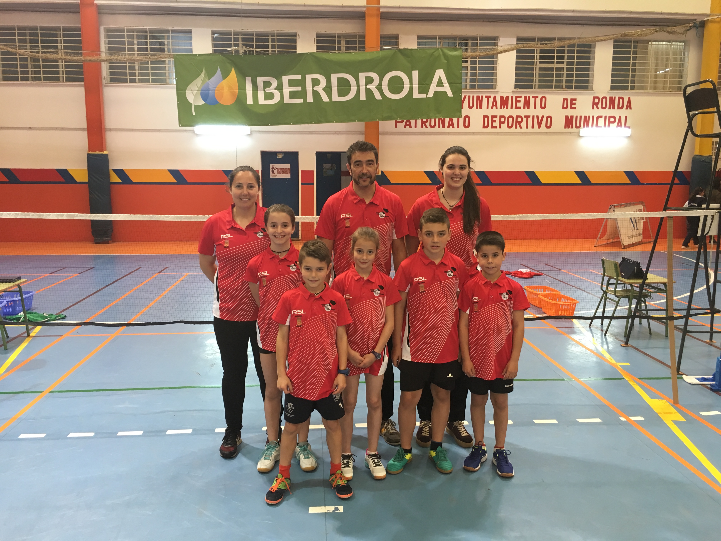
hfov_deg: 61.7
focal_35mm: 29
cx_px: 360
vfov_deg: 48.2
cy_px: 270
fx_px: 604
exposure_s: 1/33
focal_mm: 4.15
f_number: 2.2
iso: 100
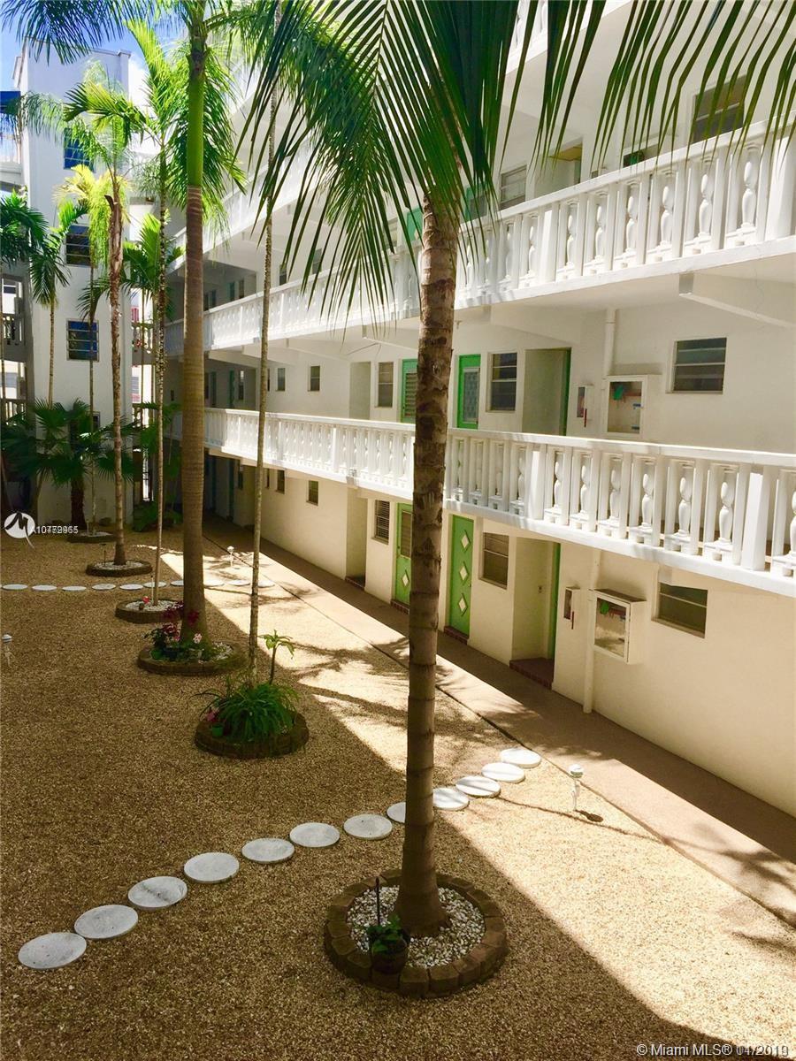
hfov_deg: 48.2
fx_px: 889
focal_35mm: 29
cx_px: 398
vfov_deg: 61.7
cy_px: 530
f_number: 2.2
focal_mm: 4.15
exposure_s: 1/1522
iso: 32
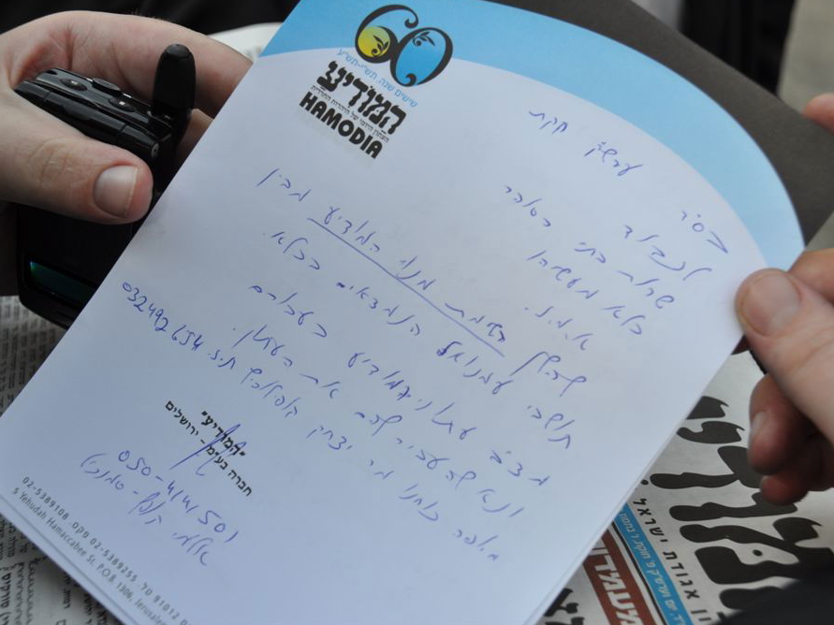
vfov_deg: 27.5
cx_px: 388
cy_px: 312
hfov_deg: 36.2
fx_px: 1277
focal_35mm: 53
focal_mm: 32
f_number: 7.1
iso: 200
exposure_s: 1/200
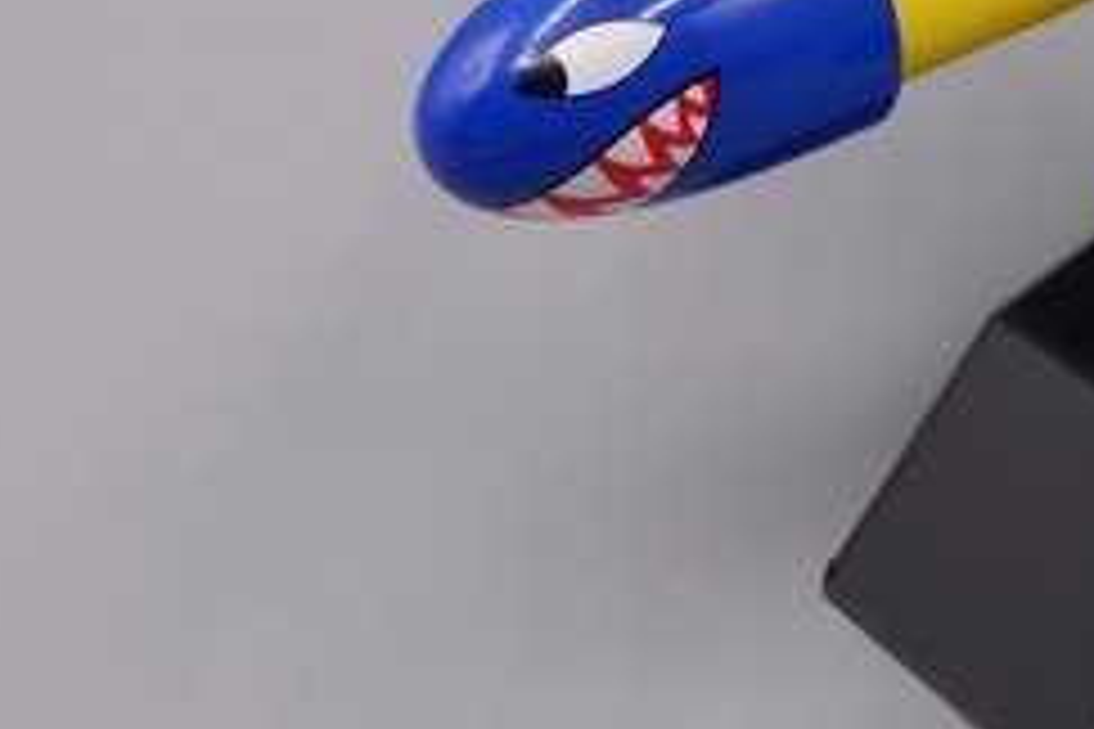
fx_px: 2796
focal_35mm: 92
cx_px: 1441
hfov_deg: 20.2
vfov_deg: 14.1
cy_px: -295
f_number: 11
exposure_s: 1/20
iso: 125
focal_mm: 10.4
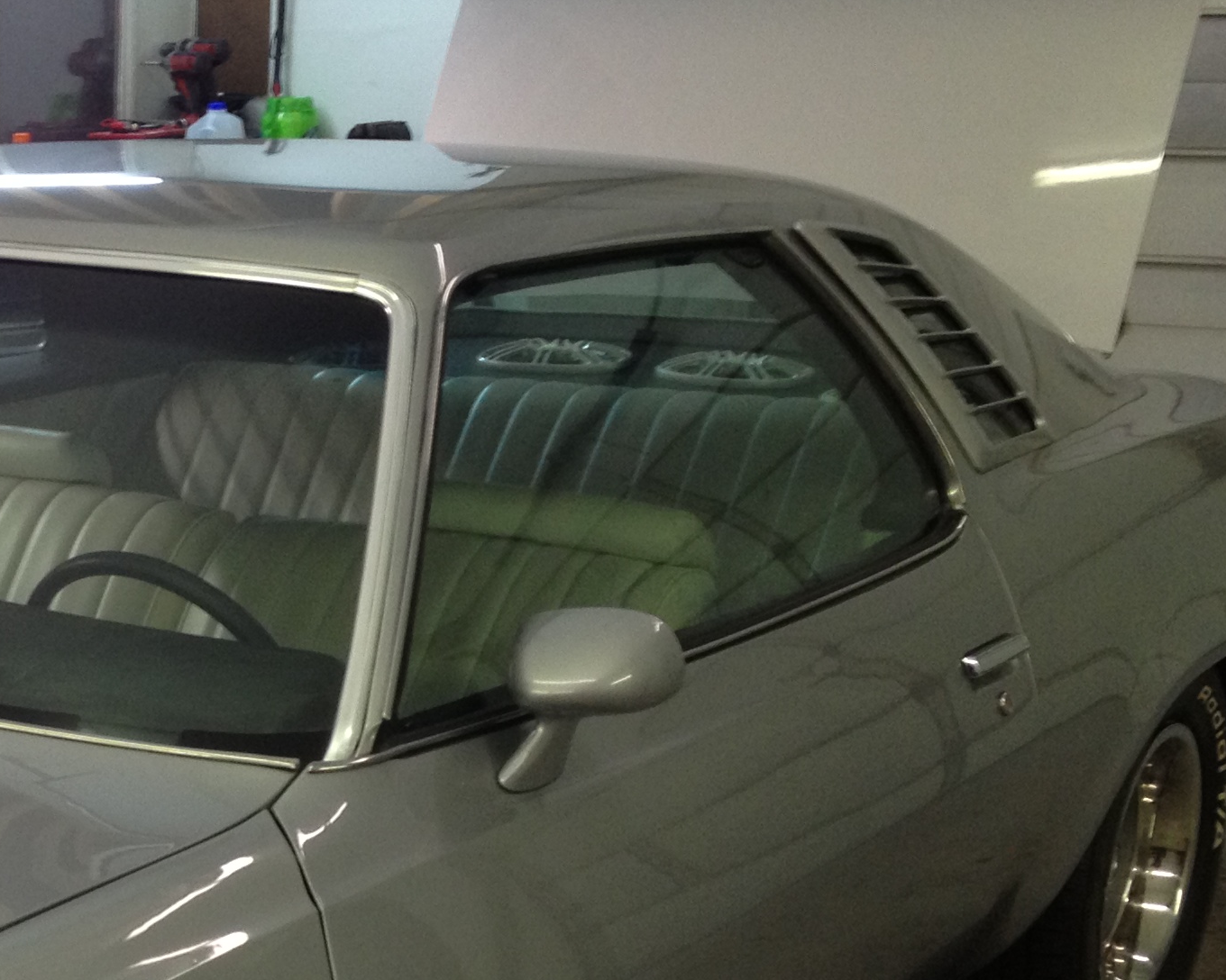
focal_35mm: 82
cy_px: 924
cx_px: -32
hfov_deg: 22.3
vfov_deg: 18.3
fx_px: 2975
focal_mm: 4.28
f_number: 2.4
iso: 100
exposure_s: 1/20
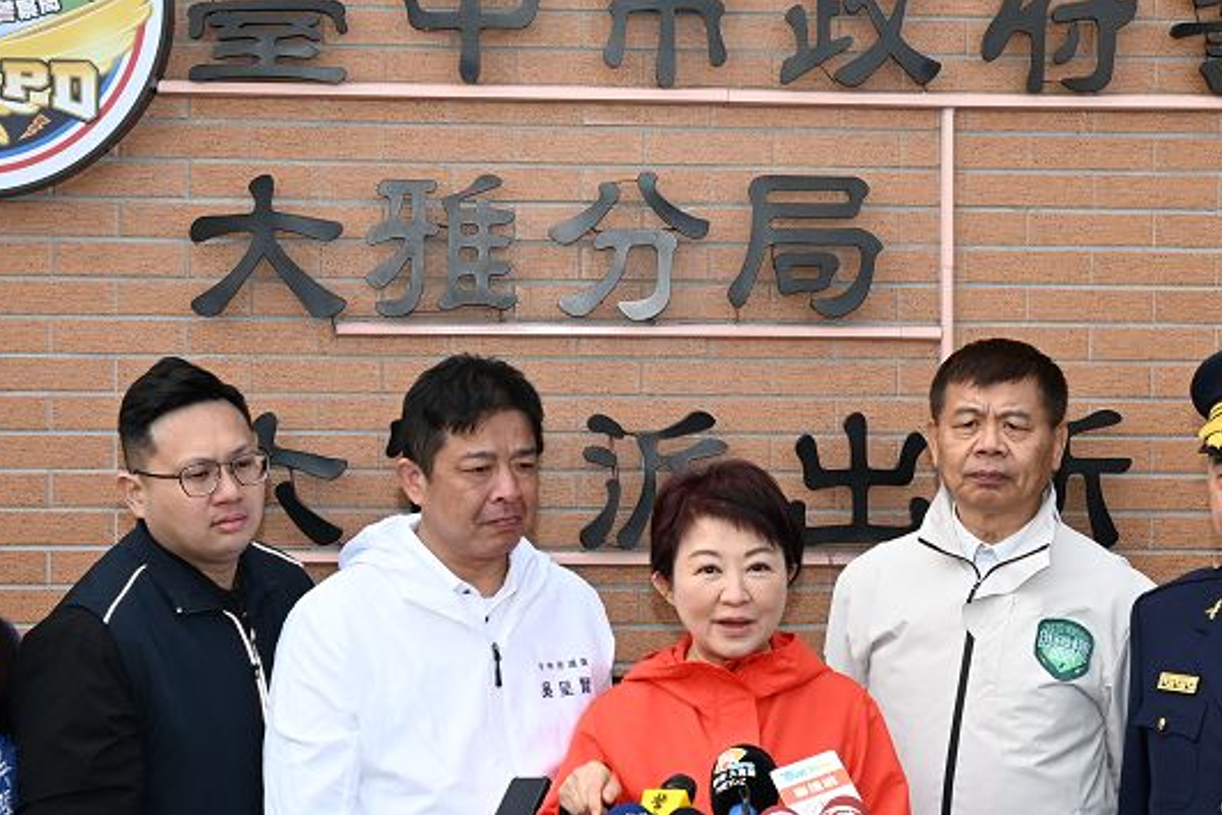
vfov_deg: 16.6
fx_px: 2798
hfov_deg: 24.6
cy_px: 360
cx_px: 743
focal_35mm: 82
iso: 280
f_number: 9
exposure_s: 1/200
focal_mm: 28.5
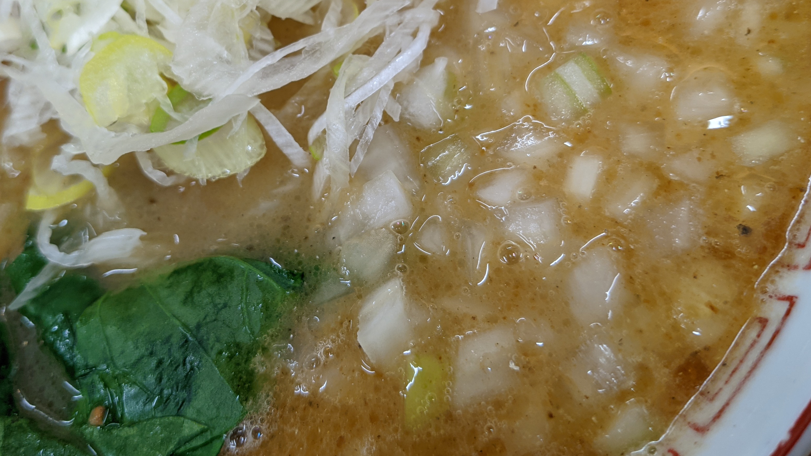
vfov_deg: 30.6
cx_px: 375
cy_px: 102
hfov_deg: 52.7
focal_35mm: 38
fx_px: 817
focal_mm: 4.38
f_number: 1.73
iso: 65
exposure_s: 1/33.3
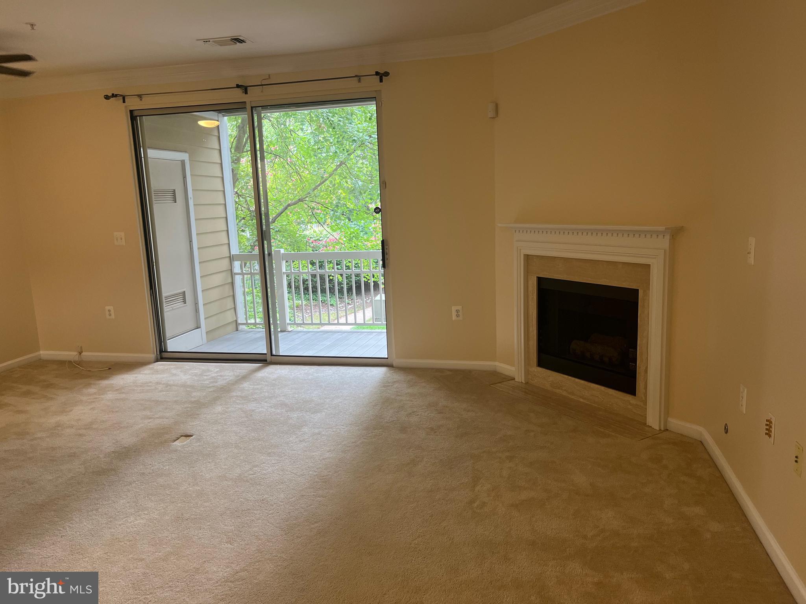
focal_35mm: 26
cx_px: 403
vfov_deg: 53.1
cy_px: 302
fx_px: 605
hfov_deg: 67.3
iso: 80
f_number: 1.6
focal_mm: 5.1
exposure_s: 1/60
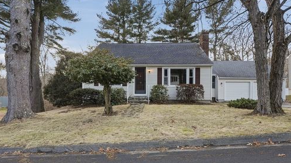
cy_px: 83
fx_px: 135
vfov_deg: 62.3
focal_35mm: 18
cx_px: 146
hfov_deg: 94.2
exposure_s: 1/800
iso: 400
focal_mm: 11
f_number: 7.1
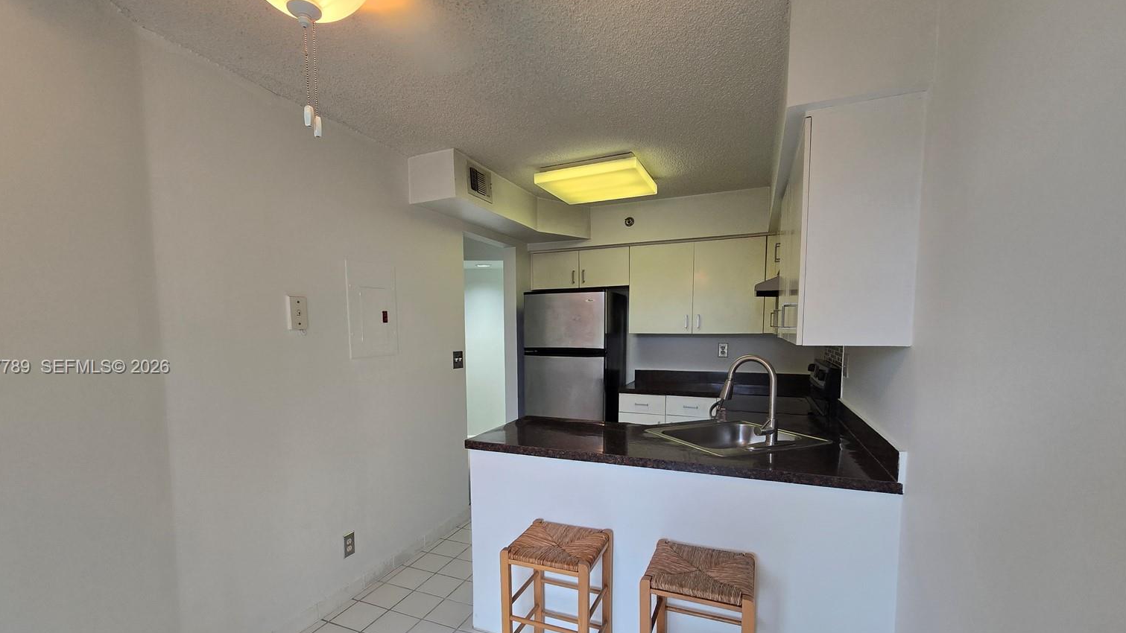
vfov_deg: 70.1
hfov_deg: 102.9
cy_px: 368
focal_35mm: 15
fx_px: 448
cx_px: 534
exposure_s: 1/60
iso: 80
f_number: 2.2
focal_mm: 2.2
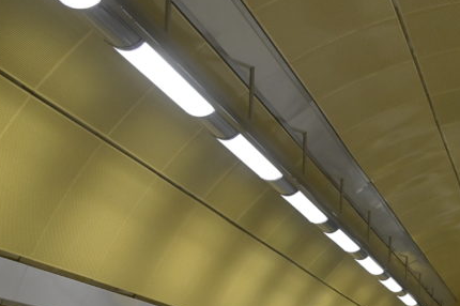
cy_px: 327
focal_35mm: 123
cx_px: 574
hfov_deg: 15.9
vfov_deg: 11.0
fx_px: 1570
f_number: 5
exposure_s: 1/160
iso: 2500
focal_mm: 38
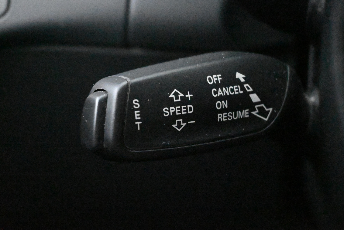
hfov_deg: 31.9
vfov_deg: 21.6
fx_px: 602
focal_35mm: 63
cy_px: 115
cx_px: 172
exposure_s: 1/50
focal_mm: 42
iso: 51200
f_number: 5.6
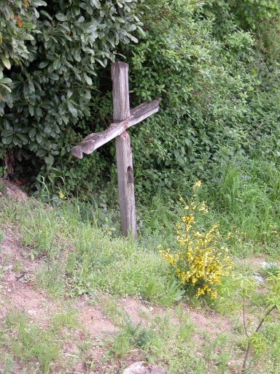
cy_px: 187
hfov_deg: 22.3
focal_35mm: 66
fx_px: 712
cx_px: 140
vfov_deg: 29.4
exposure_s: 1/47.6
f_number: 3.2
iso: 100
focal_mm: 16.8
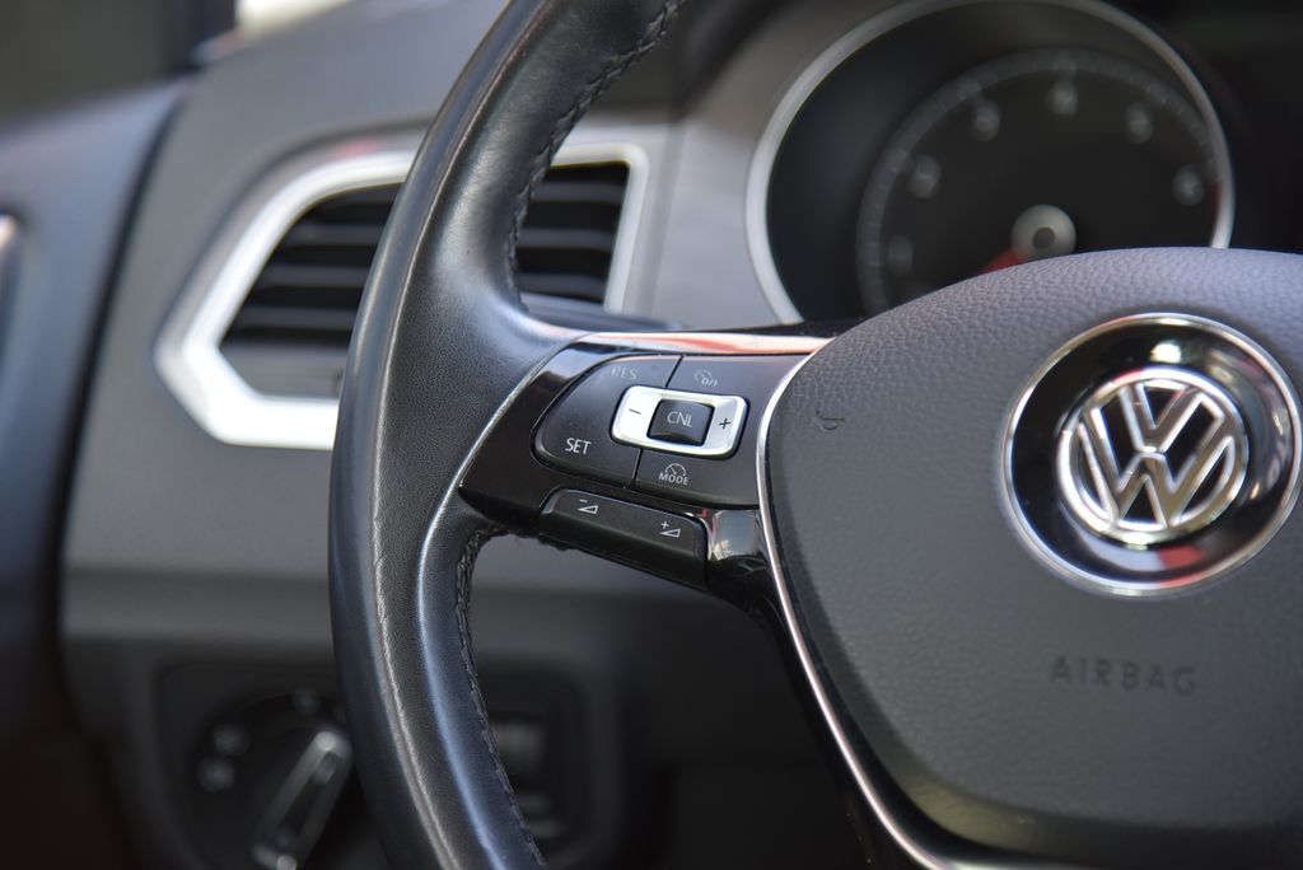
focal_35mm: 120
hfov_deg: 17.1
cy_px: 435
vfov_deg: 11.4
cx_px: 652
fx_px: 4346
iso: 500
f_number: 4
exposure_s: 1/60
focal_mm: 120
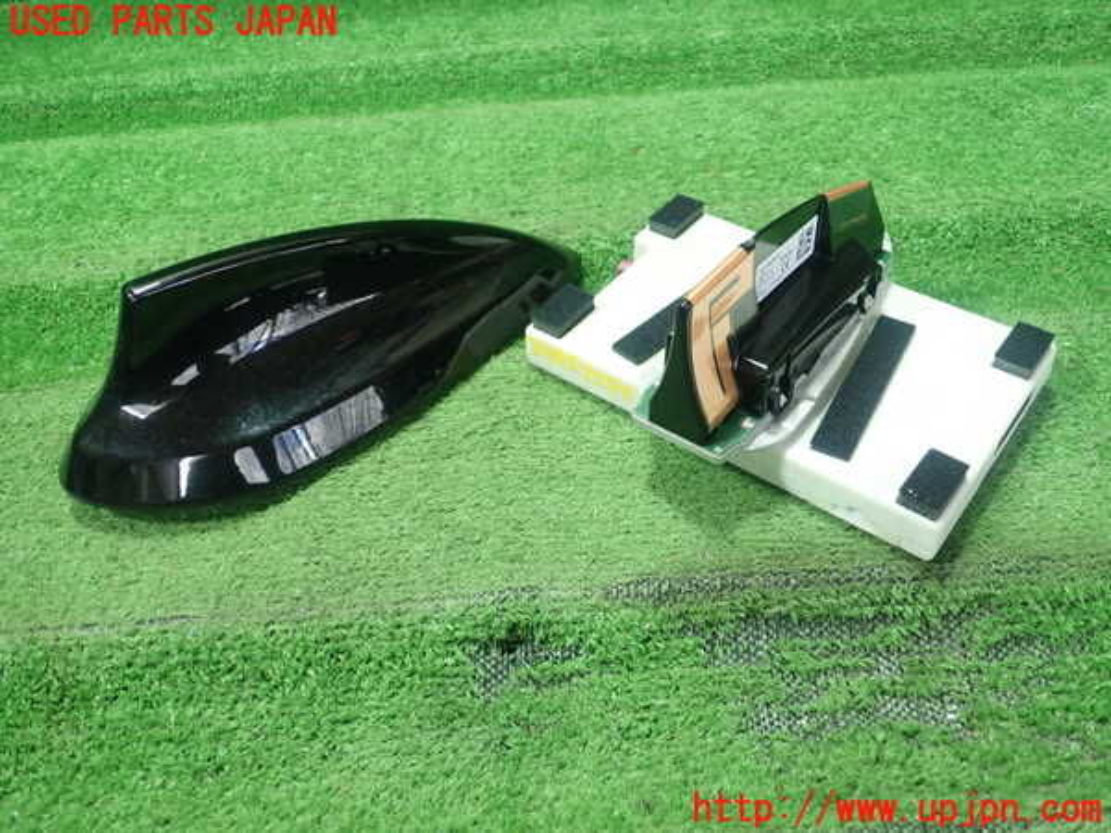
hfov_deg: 60.0
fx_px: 963
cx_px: 556
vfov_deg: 46.8
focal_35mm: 30
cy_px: 416
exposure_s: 1/125
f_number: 2.3
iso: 500
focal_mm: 5.5
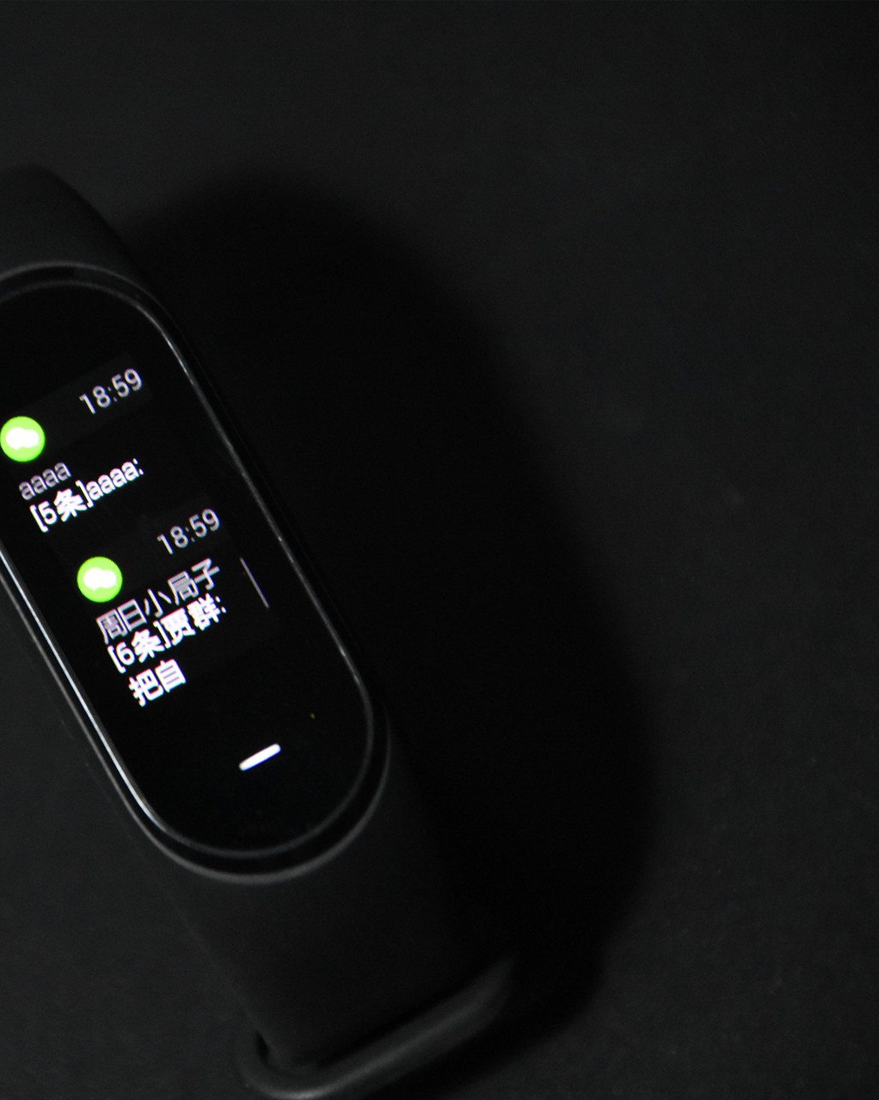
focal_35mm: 423
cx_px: 137
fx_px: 13759
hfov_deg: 3.7
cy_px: 550
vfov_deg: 4.6
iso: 4000
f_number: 7.1
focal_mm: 200
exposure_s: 1/60
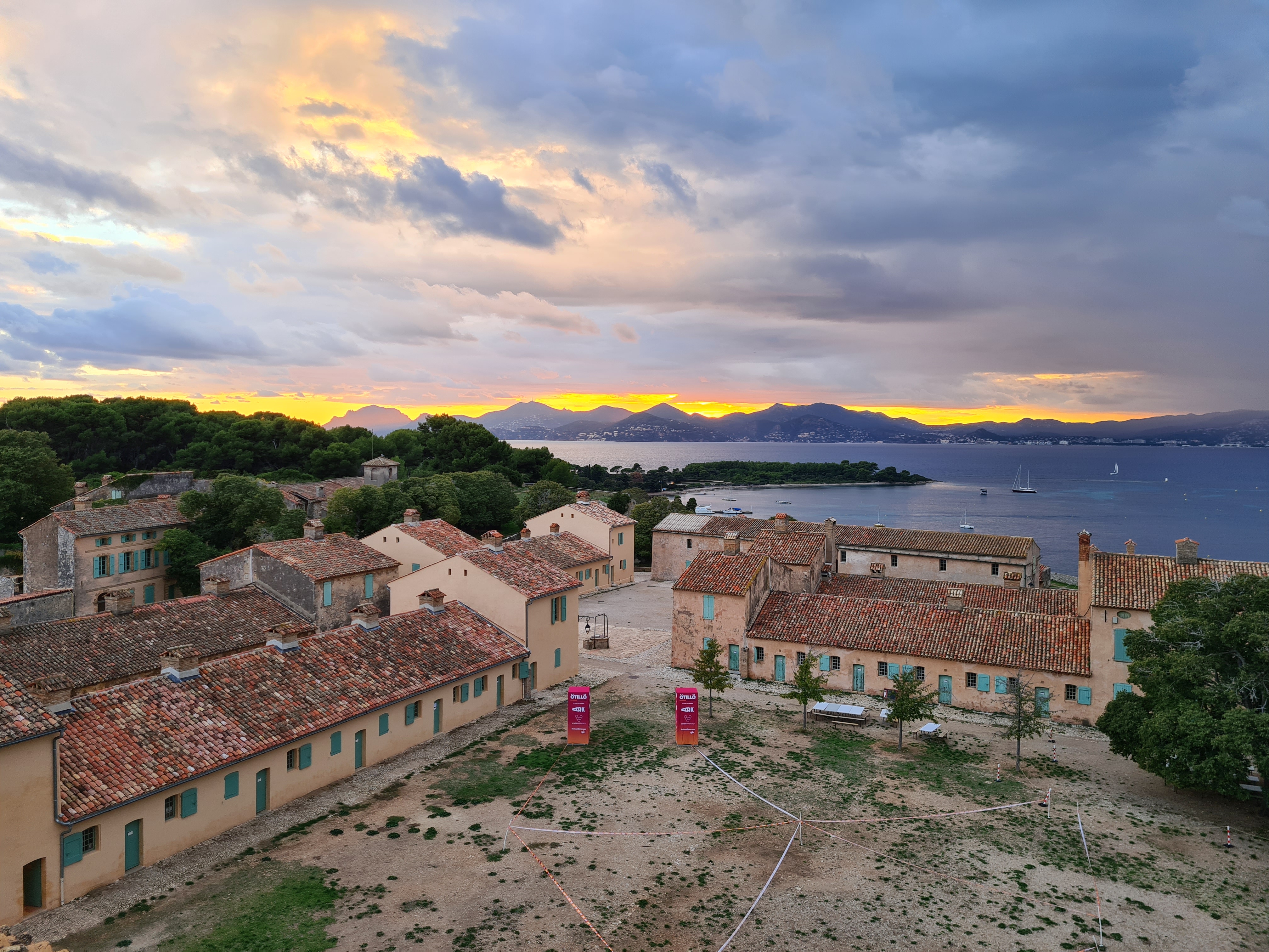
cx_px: 634
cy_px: 476
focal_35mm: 26
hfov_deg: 67.3
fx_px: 953
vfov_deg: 53.1
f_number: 1.8
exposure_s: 1/160
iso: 50
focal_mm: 5.4
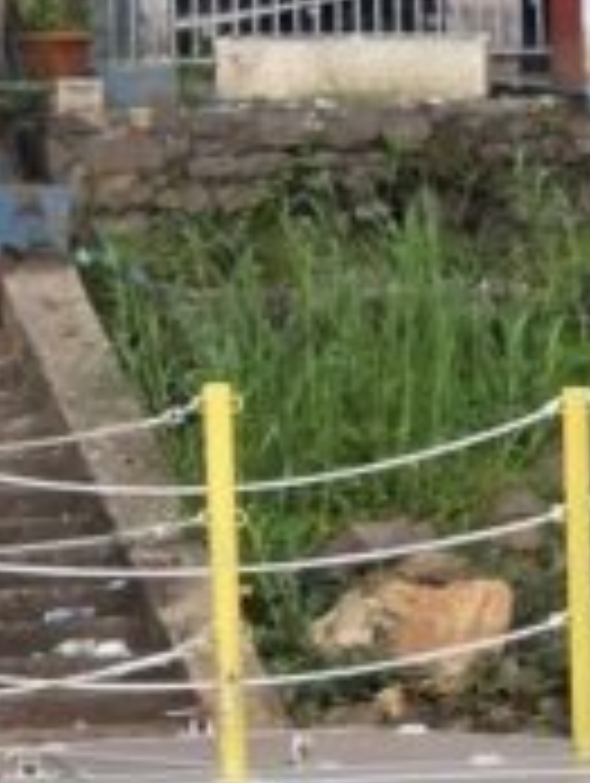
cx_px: 599
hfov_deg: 3.7
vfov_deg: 4.9
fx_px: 9204
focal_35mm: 406
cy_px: 356
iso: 50
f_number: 2.4
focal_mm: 7.9
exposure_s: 1/1123
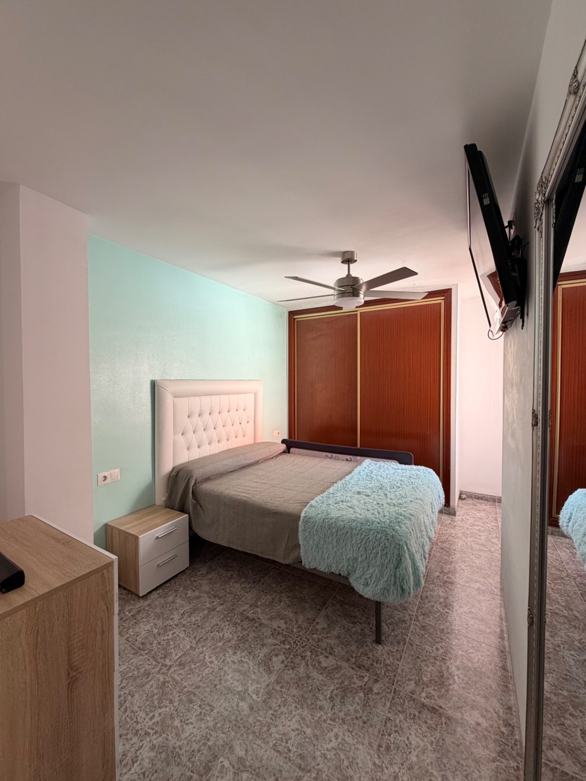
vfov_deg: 102.1
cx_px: 293
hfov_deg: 85.7
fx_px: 316
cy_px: 390
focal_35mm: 14
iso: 125
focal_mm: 2.22
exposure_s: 1/121
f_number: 2.2
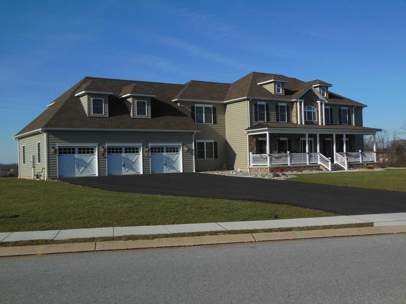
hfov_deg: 49.0
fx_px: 446
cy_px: 152
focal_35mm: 38
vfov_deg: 37.7
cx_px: 203
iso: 125
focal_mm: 6.8
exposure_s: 1/640
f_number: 7.2
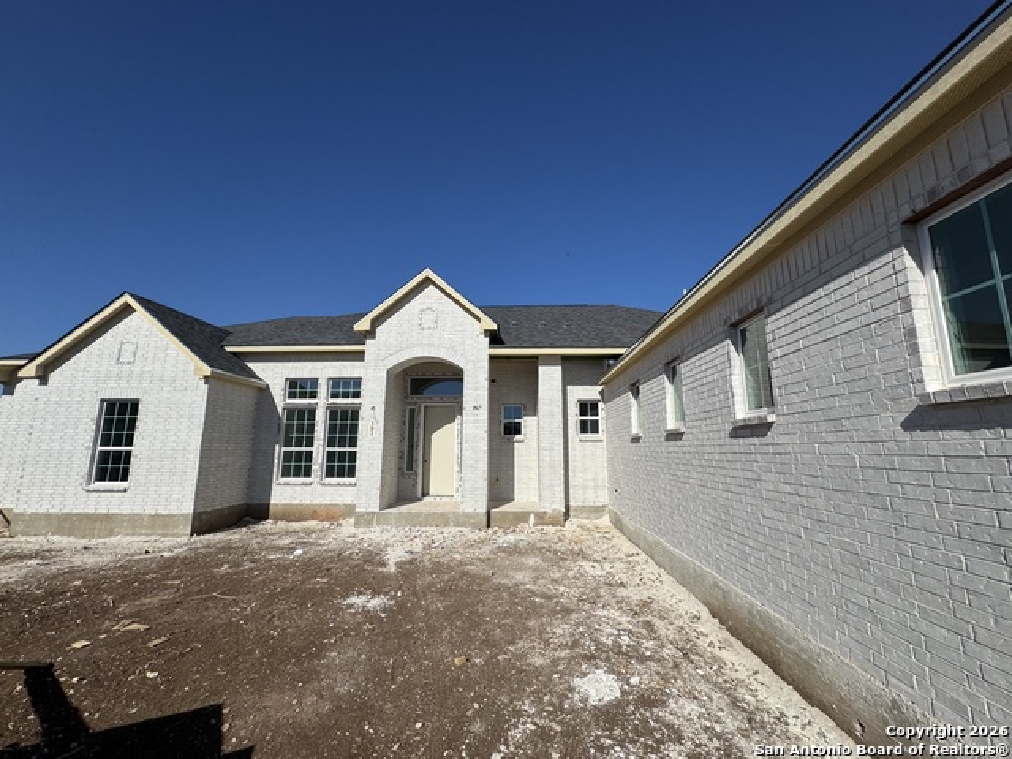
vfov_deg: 85.7
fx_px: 409
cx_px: 506
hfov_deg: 102.1
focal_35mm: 14
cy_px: 380
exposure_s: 1/4132
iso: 32
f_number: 2.2
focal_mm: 2.22
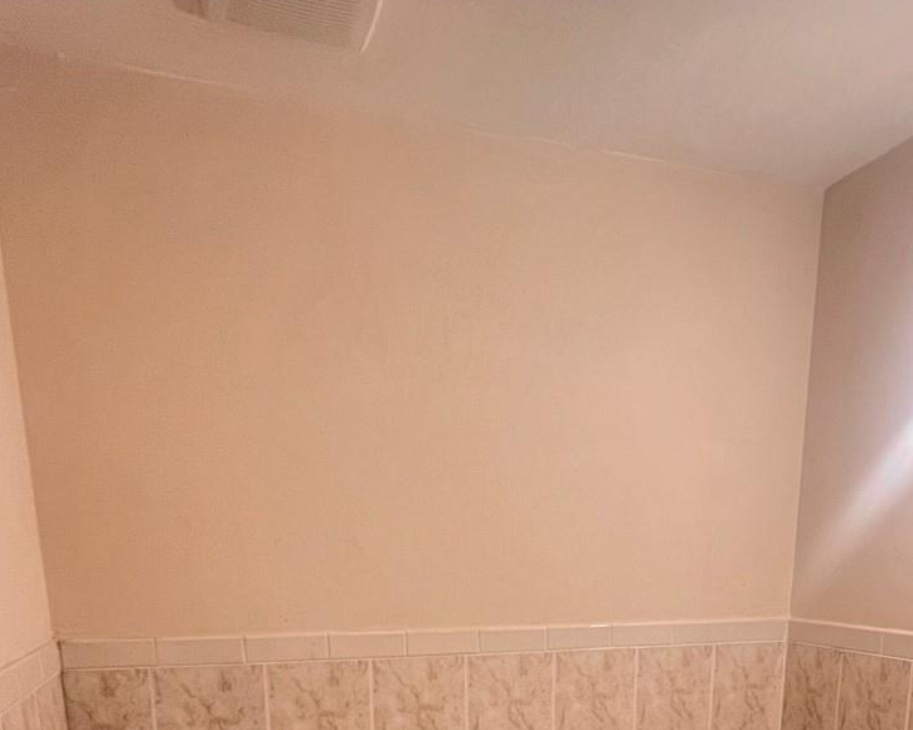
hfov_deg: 62.0
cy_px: 738
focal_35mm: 28
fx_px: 757
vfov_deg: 43.7
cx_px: 510
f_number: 1.8
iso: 160
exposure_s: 1/60
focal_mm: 1.57
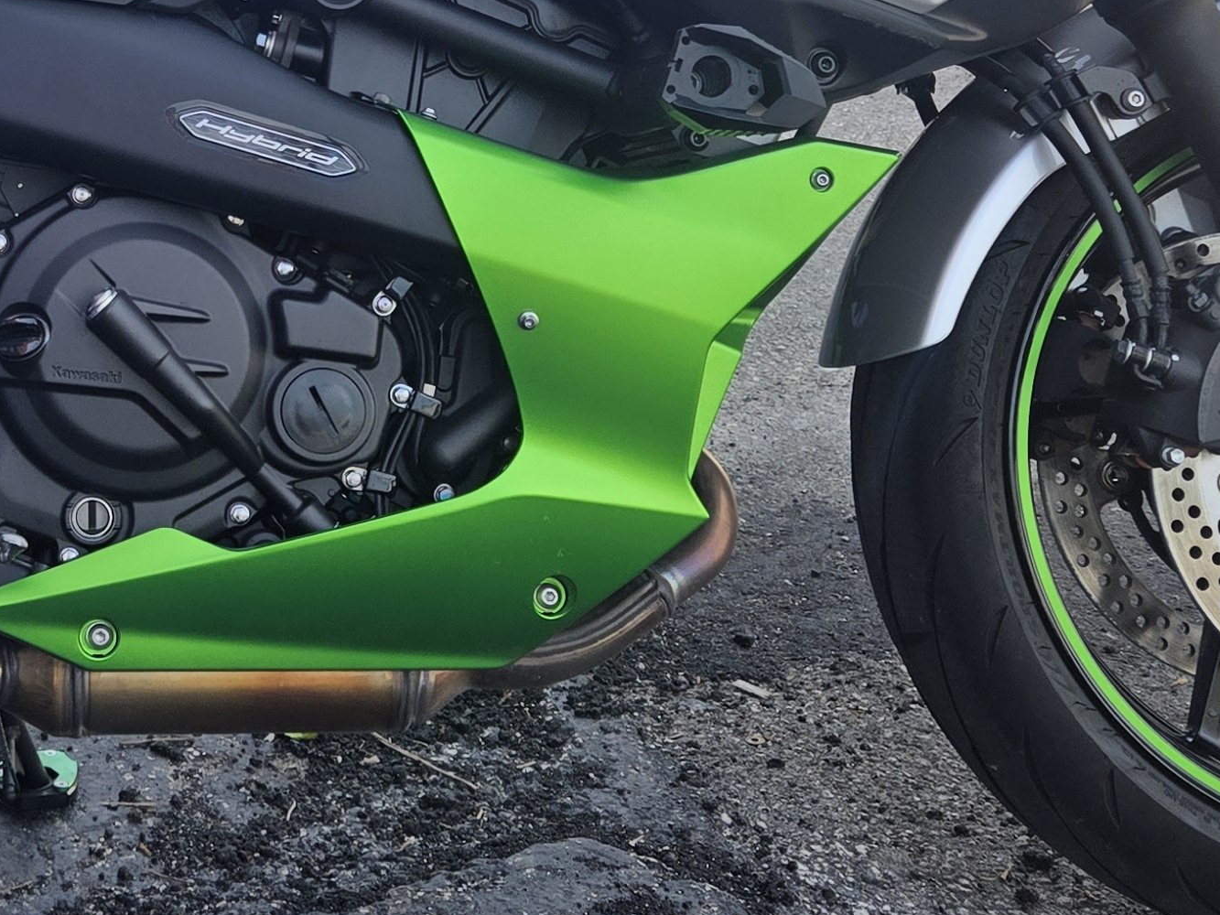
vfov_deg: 20.9
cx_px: 114
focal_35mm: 69
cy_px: 104
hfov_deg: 27.1
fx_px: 2432
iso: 25
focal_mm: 5.4
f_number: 1.8
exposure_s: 1/968
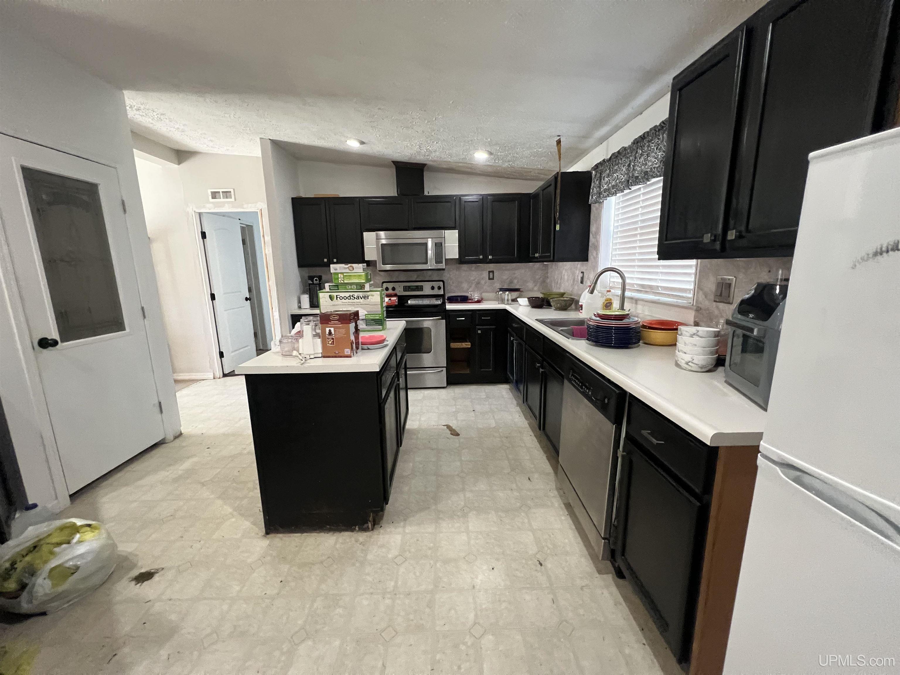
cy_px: 338
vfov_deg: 89.9
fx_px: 338
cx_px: 450
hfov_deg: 106.2
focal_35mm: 13
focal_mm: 1.57
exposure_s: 1/60
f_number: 1.8
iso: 640
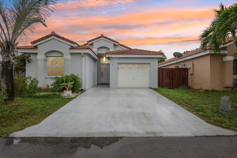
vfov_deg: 73.8
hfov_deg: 96.7
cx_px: 118
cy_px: 79
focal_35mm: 16
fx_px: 105
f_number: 9
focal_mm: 16
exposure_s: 1/200
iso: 200
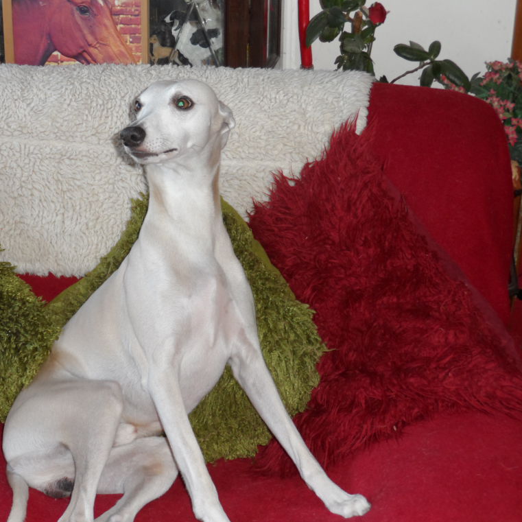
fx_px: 1075
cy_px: 263
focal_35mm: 63
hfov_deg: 27.1
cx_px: 176
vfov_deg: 27.3
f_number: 4
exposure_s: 1/45
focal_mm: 8.7
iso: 200
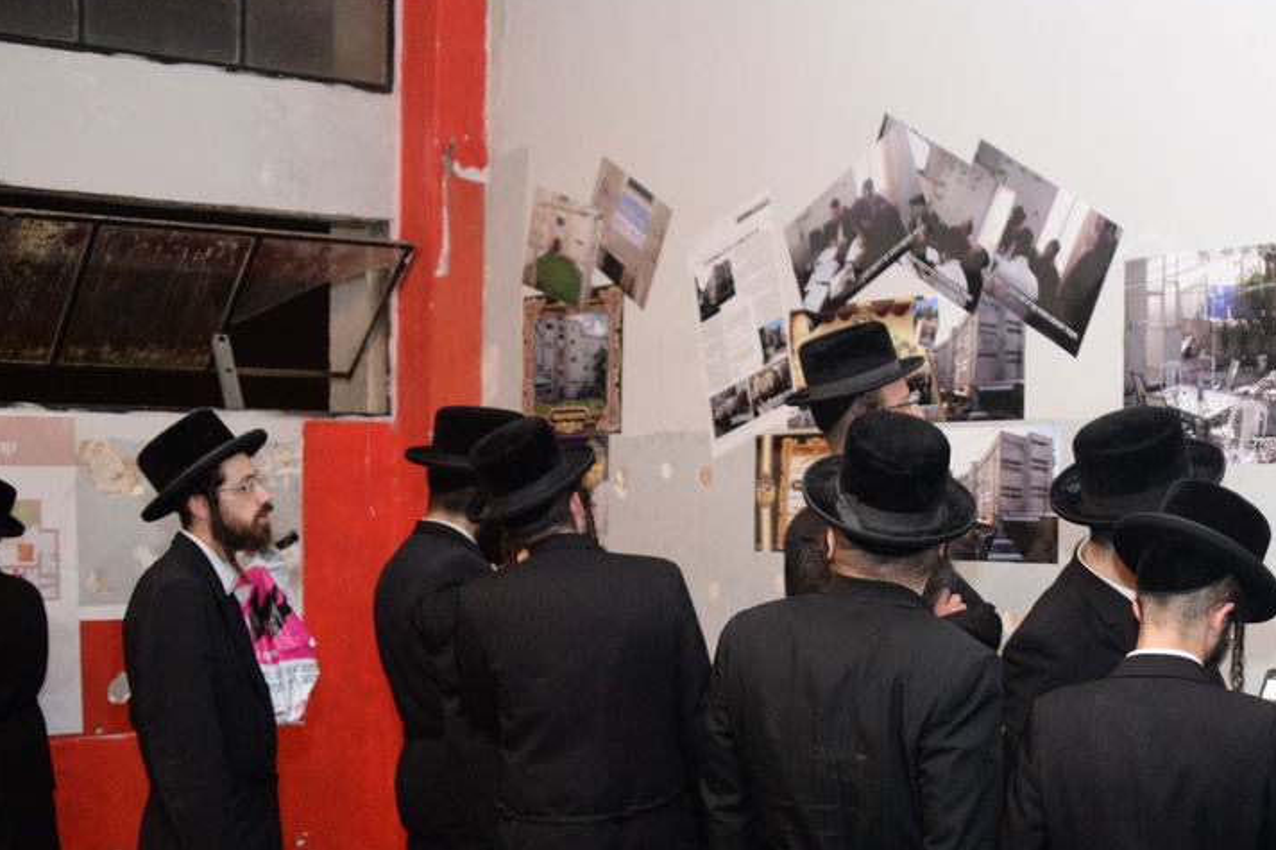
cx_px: 1217
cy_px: 583
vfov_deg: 24.5
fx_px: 1949
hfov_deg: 33.7
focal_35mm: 55
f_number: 4
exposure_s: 1/60
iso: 3200
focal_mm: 28
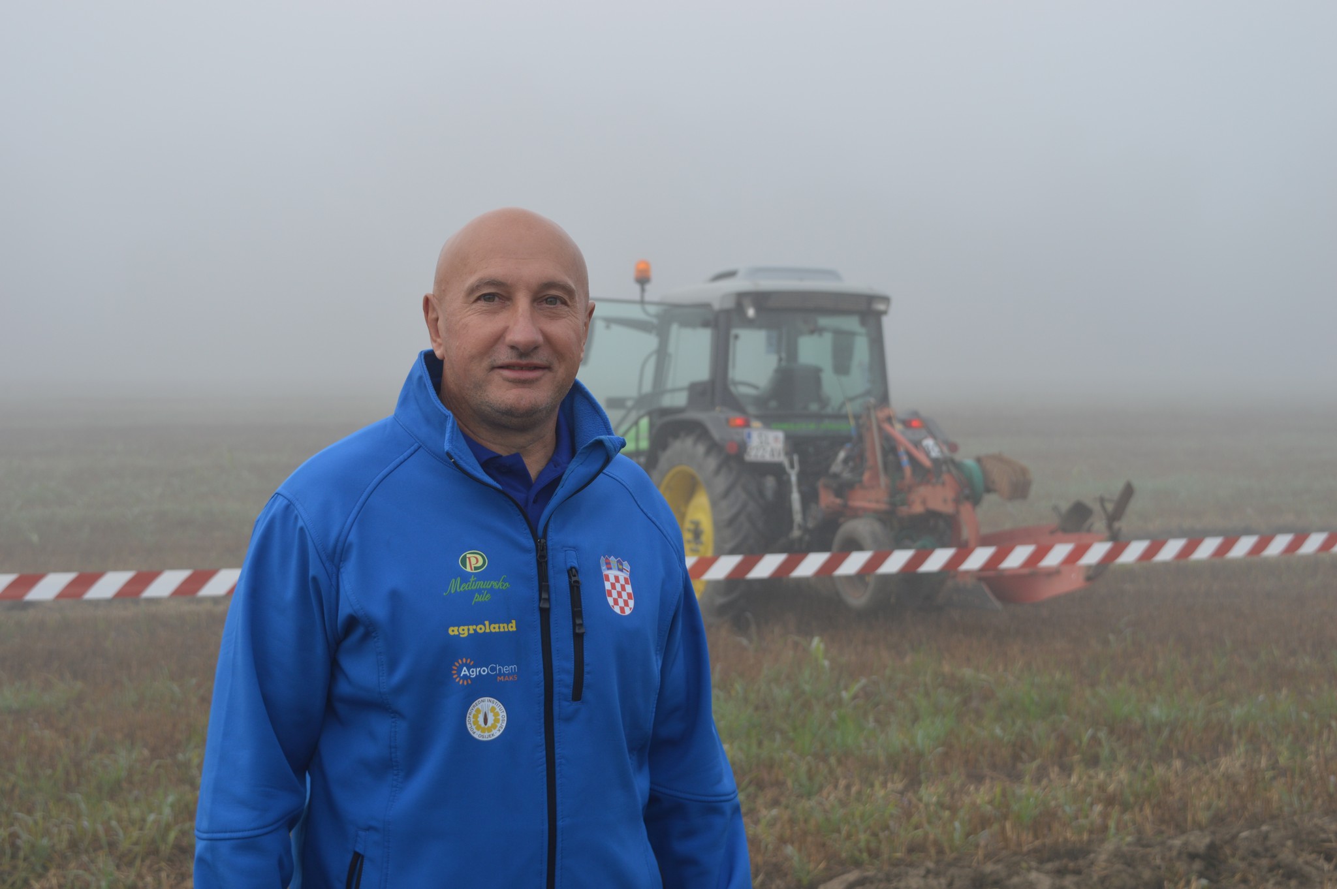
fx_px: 2226
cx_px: 668
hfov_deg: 33.4
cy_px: 444
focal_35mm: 60
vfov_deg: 22.6
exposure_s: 1/160
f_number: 6.3
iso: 100
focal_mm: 40
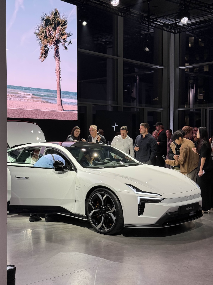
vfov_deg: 39.7
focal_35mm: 48
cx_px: 106
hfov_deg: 30.3
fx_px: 394
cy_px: 142
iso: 80
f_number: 1.78
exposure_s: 1/75
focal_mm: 6.76
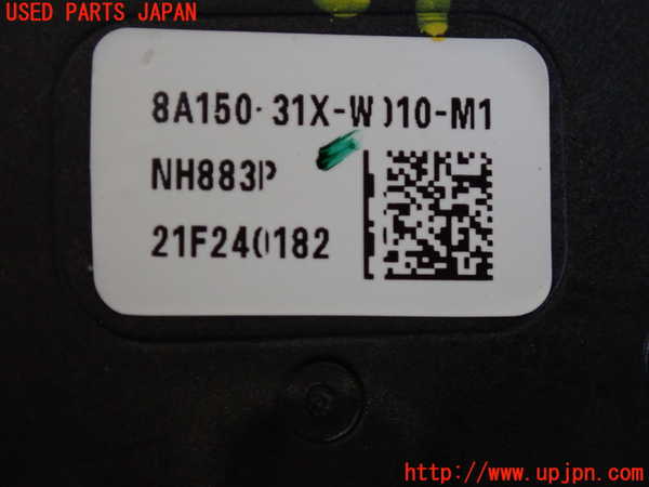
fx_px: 1875
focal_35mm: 100
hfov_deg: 19.6
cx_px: 324
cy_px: 244
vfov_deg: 14.8
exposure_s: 1/80
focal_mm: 18
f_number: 4.9
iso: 800
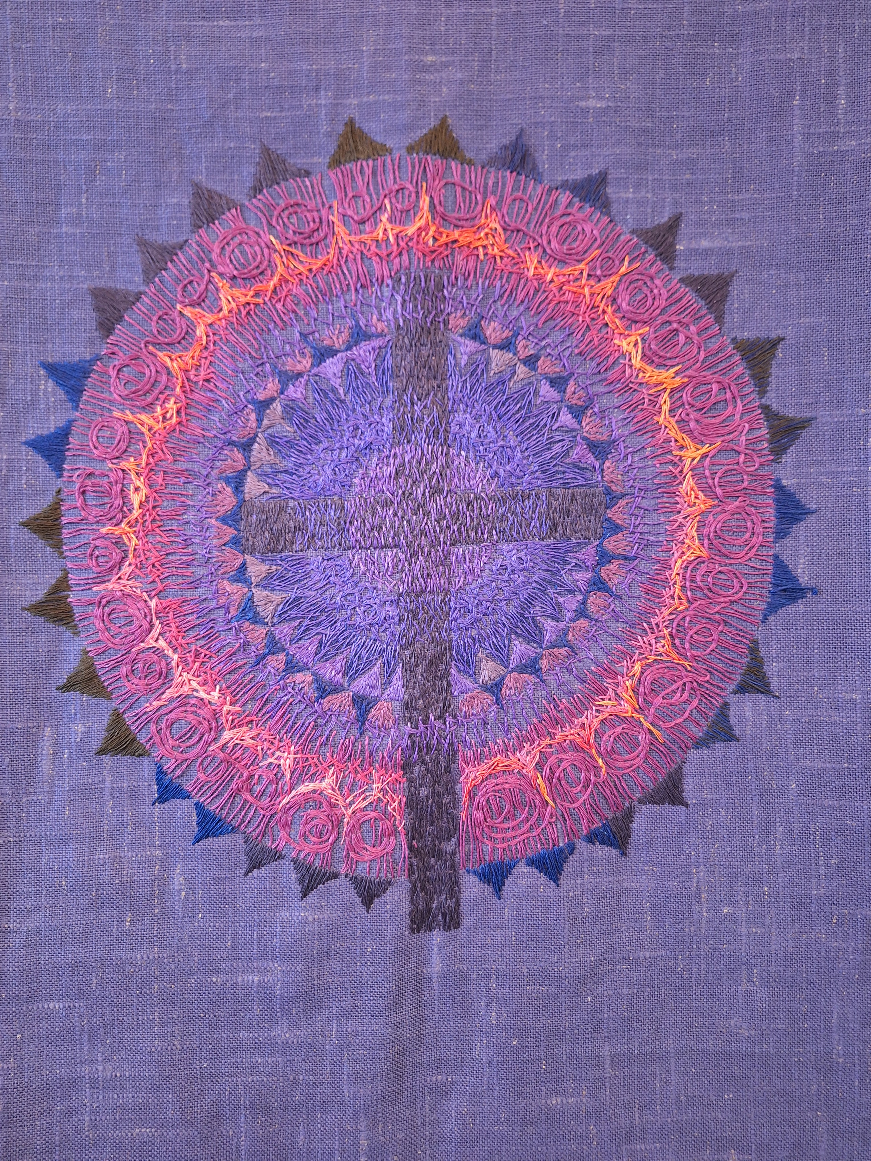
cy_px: 580
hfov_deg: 58.9
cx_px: 436
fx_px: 772
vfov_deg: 73.9
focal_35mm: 23
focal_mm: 5.54
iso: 320
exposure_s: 1/25
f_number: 1.8
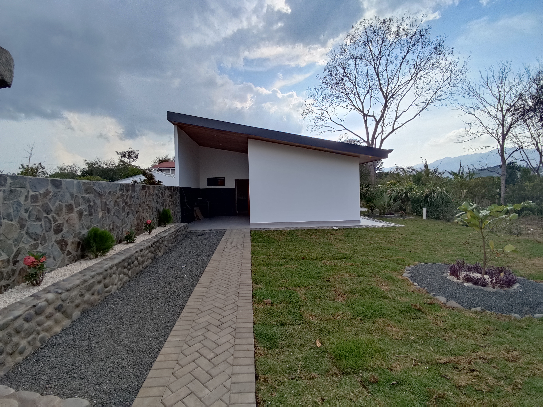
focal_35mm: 15
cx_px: 272
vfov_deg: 81.7
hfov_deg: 98.2
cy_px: 204
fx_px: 235
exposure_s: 1/433
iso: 50
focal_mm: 1.6
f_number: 2.2
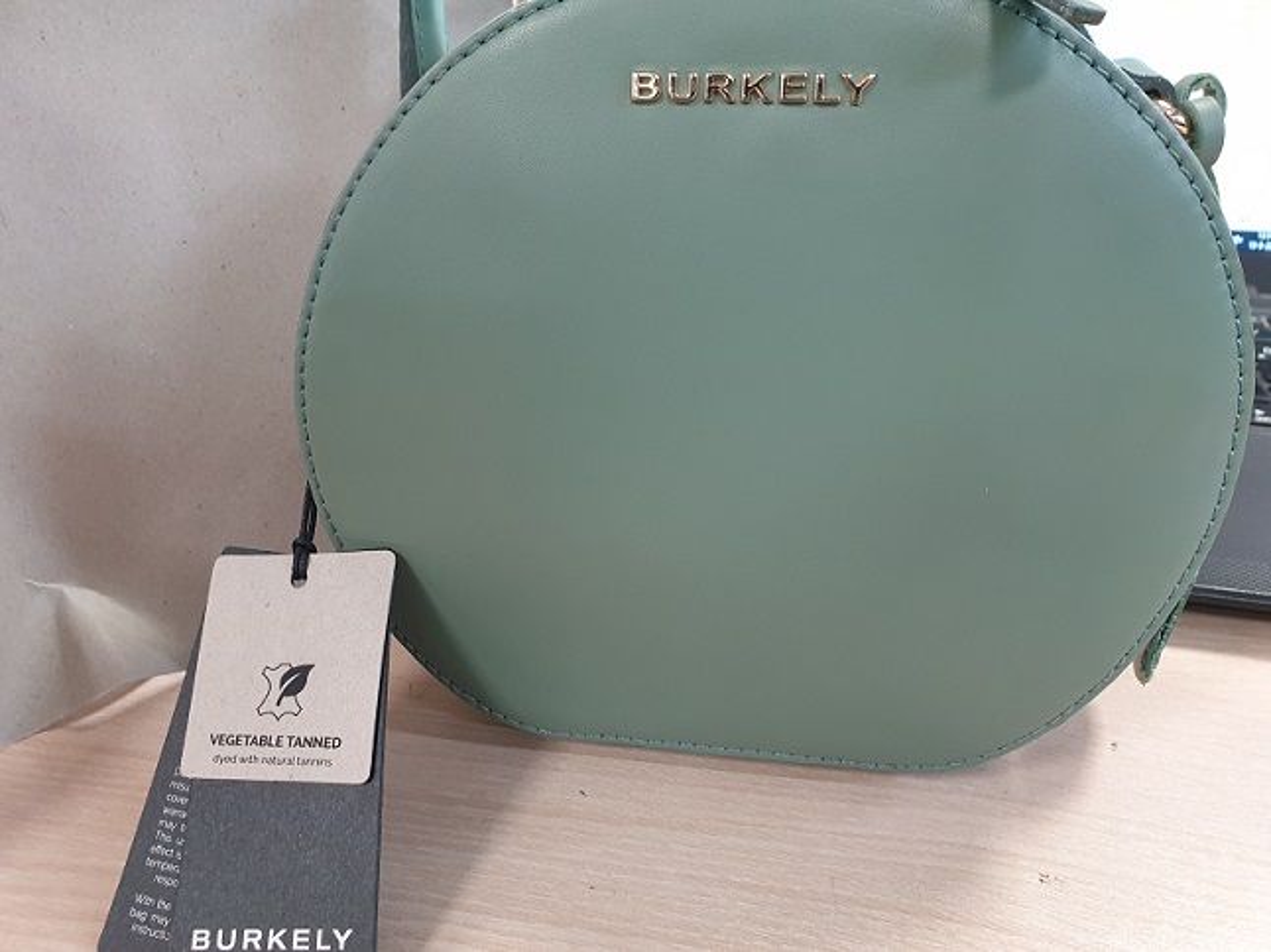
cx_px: 636
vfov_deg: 53.0
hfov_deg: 67.3
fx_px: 954
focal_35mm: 26
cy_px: 476
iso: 320
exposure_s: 1/33
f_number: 2.4
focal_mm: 4.3
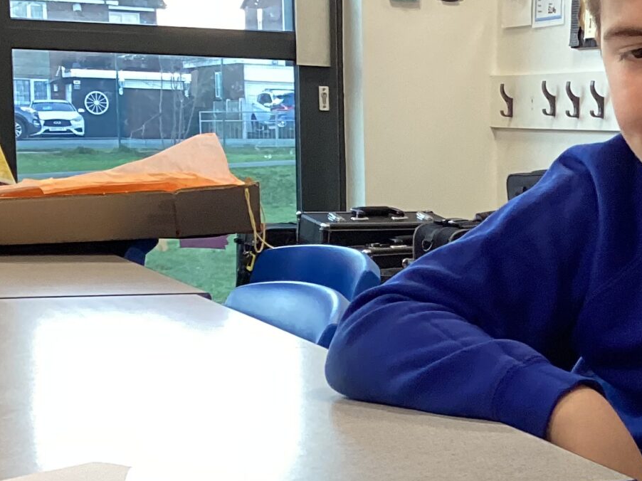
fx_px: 1632
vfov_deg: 16.6
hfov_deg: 21.2
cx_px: 694
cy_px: 428
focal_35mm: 88
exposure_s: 1/50
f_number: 2.4
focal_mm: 3.3
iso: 125
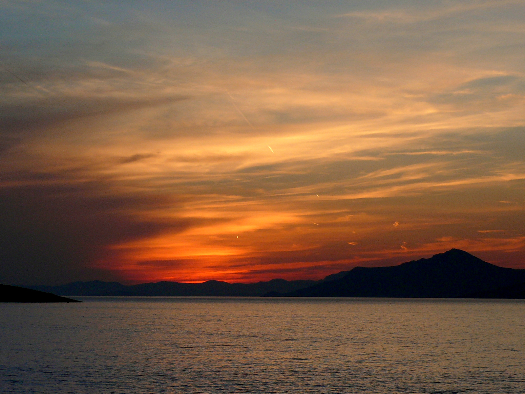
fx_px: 1638
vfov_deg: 13.7
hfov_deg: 18.2
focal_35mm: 108
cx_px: 262
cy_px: 197
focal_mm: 13.8
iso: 100
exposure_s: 1/160
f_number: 4
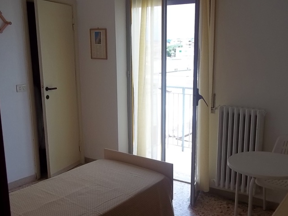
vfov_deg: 35.8
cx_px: 162
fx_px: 333
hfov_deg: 46.7
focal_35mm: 40
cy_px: 130
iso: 80
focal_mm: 5.7
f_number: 2.9
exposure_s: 1/250
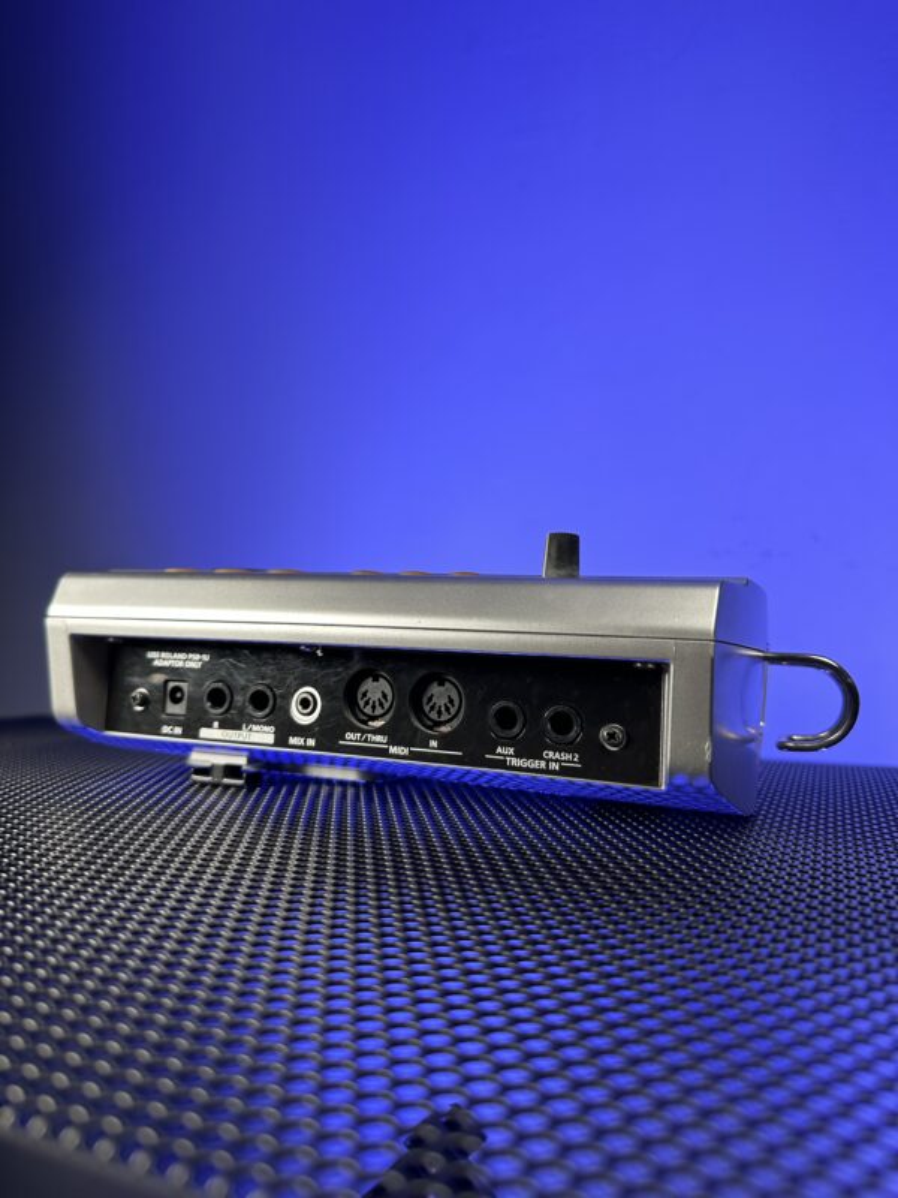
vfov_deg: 71.6
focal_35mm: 24
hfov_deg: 56.8
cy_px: 599
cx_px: 449
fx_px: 830
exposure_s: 1/121
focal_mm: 6.86
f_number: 1.78
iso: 125
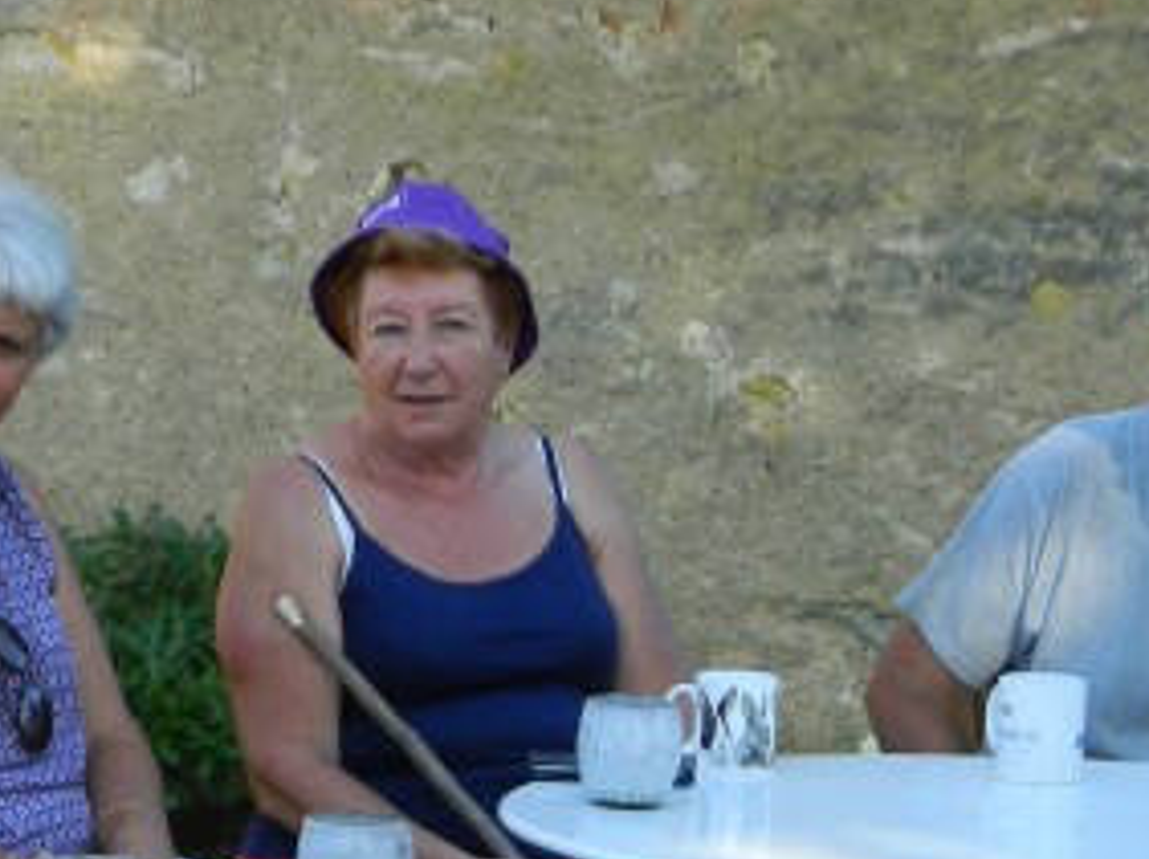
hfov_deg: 9.6
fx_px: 6865
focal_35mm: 207
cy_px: 944
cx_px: 607
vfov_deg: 7.1
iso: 80
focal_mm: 10.2
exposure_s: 1/200
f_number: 3.8
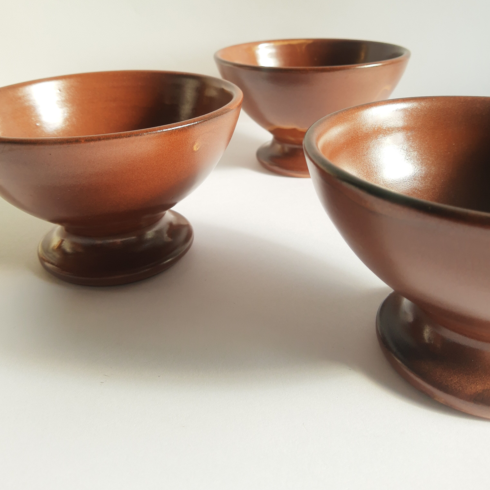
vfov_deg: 51.6
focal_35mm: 31
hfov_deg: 52.5
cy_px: 164
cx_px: 245
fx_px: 496
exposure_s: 1/136
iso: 40
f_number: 1.8
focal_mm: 3.95
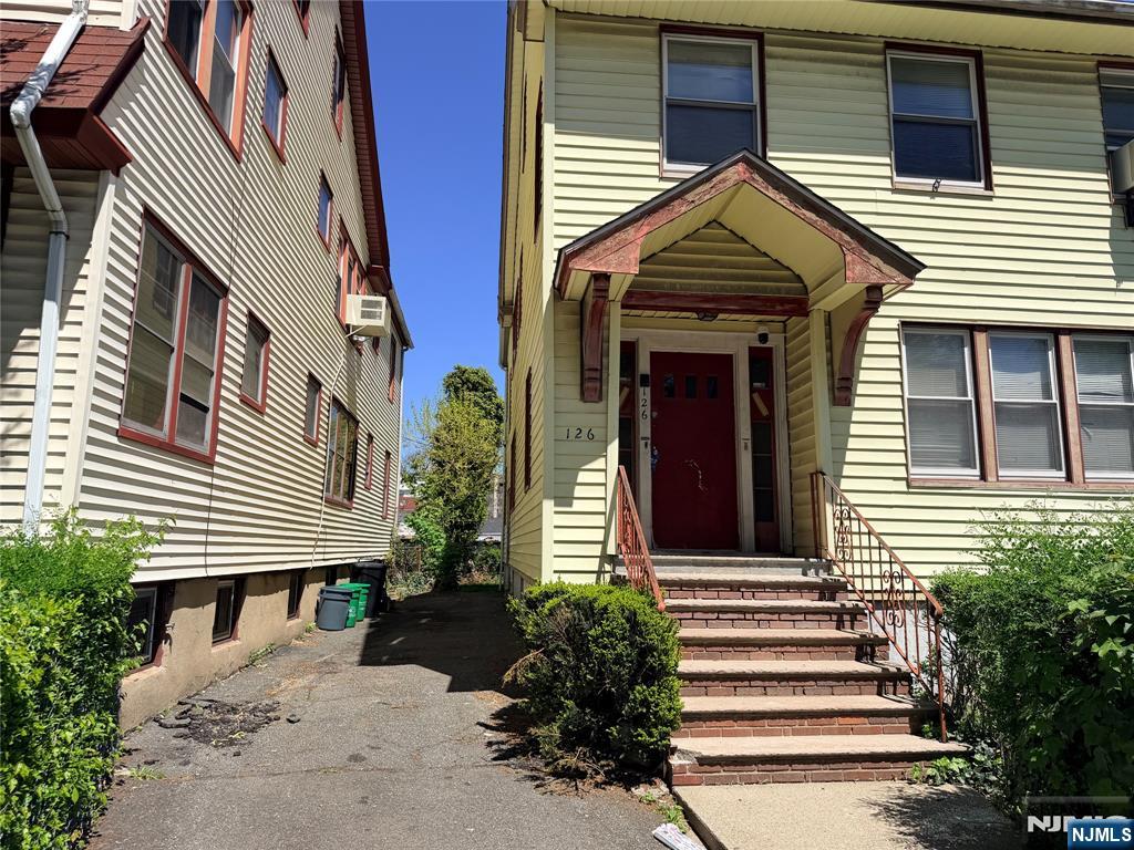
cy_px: 425
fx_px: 786
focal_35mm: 24
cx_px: 567
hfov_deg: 71.6
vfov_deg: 56.8
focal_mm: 6.76
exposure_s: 1/5714
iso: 80
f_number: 1.78
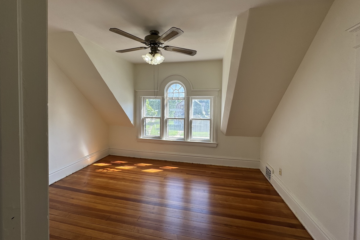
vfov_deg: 77.1
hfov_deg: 100.4
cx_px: 176
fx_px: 150
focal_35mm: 15
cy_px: 108
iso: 40
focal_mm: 2.22
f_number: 2.2
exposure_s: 1/181
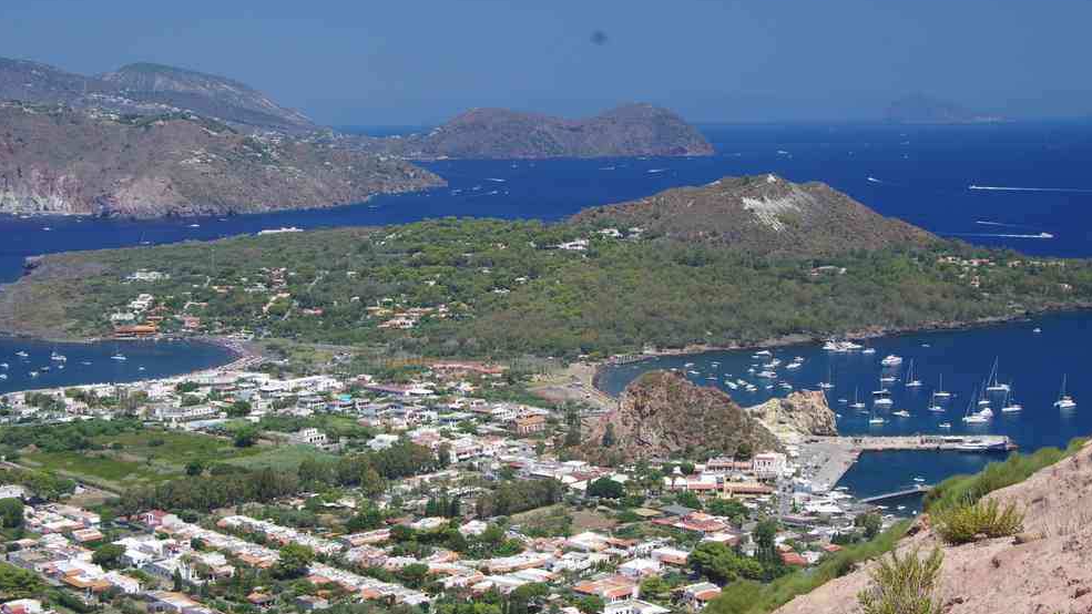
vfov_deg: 17.7
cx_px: 549
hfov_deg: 31.0
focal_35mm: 68
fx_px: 1969
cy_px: 335
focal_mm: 42.5
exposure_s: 1/100
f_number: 11
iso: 200
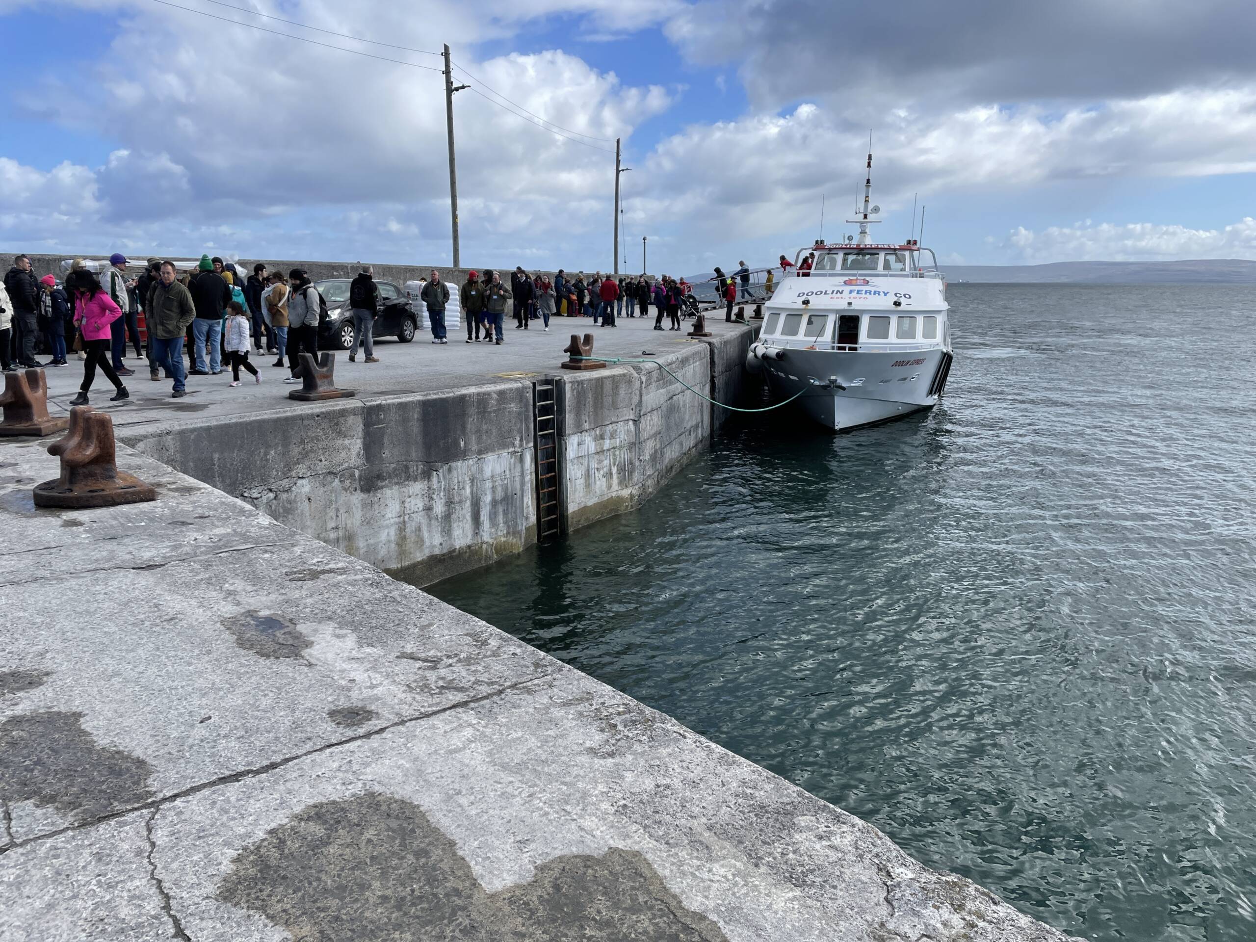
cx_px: 628
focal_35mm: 26
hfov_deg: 67.3
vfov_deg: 53.1
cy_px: 471
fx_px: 943
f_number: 1.6
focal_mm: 4.2
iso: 32
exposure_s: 1/3205
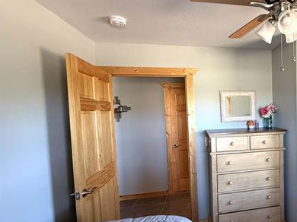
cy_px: 121
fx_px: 197
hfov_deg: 66.4
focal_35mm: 23
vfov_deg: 58.7
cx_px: 242
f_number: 2.2
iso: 320
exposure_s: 1/99
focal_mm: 2.22
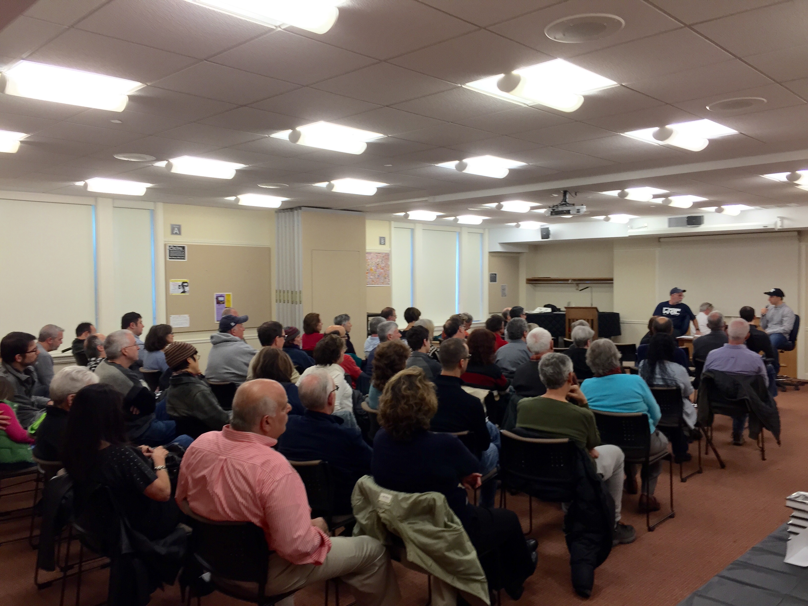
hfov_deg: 61.7
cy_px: 303
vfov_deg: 48.2
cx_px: 404
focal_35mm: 29
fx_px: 677
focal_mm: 4.15
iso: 50
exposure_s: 1/30
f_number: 2.2
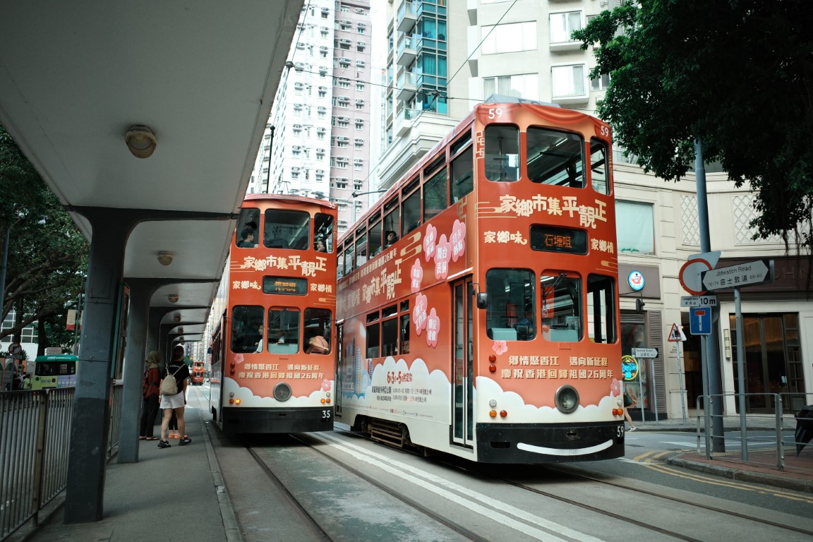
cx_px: 406
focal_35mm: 28
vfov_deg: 46.4
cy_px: 271
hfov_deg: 65.5
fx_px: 632
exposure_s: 1/500
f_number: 2.8
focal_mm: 18.3
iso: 640
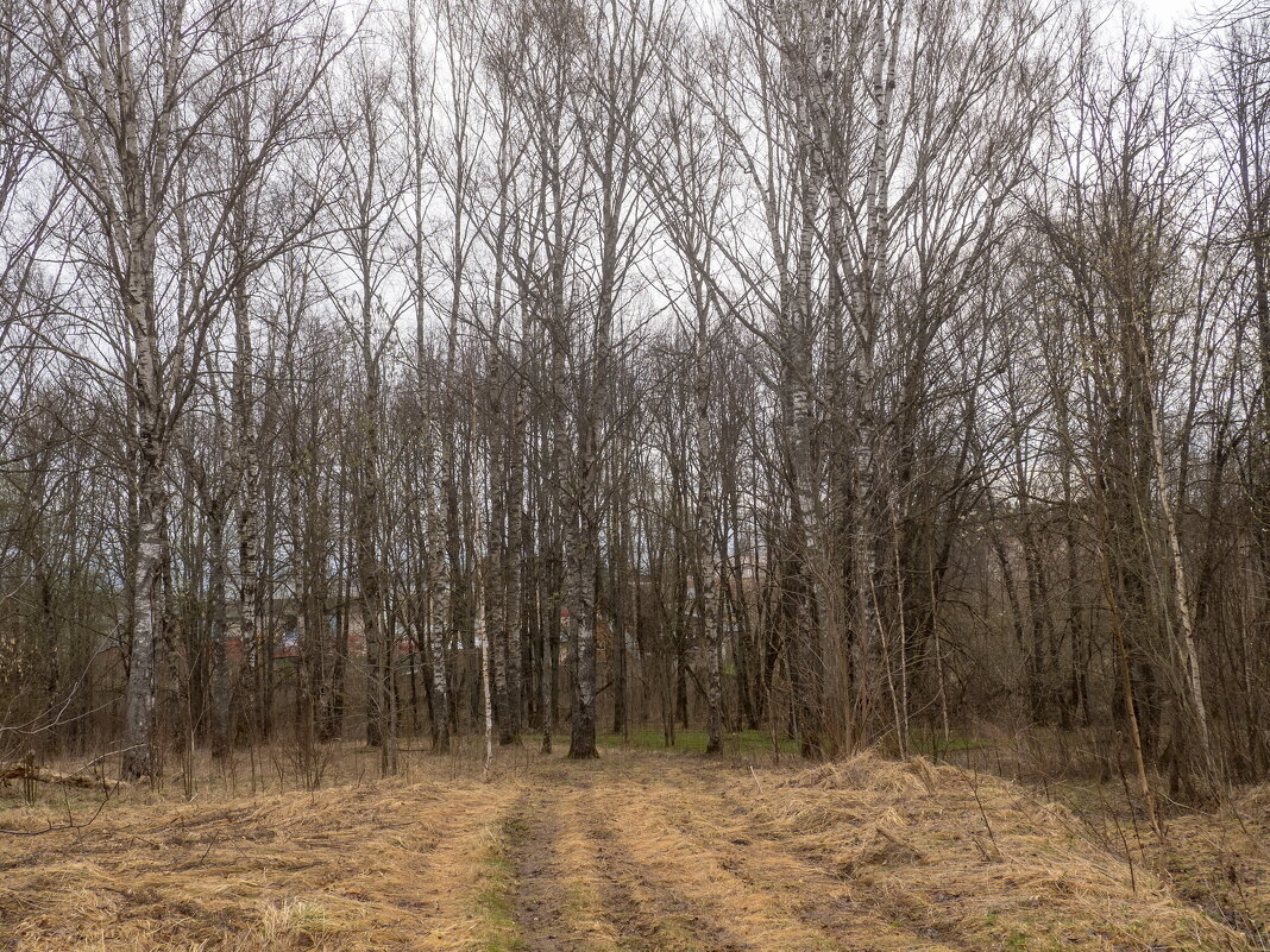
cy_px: 476
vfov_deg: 37.7
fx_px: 1394
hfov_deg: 49.0
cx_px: 635
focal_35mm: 38
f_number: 8
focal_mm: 19
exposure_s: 1/125
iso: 250
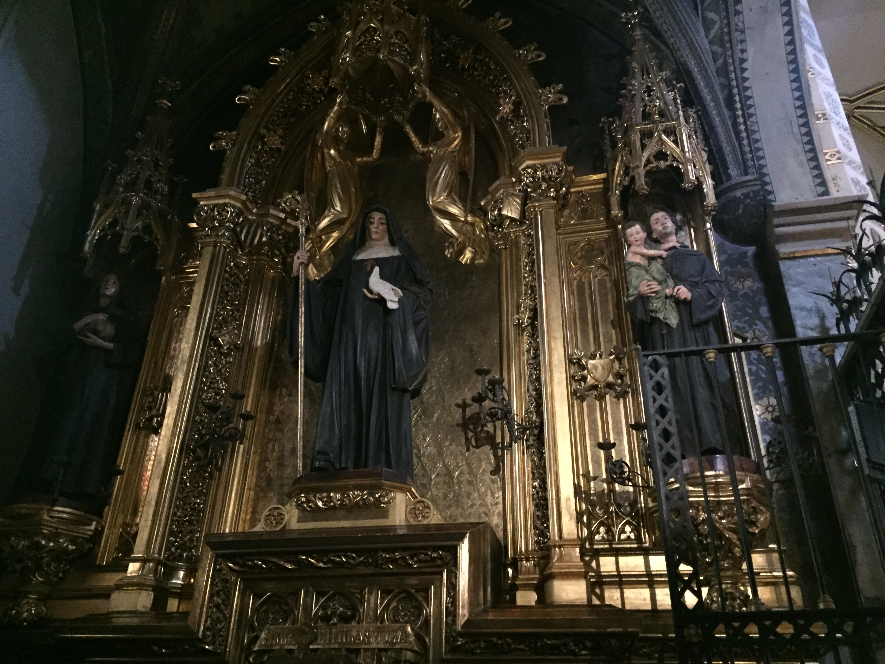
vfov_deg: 48.2
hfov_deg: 61.7
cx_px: 442
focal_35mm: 29
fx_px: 741
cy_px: 332
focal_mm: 4.15
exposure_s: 1/17
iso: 800
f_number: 2.2
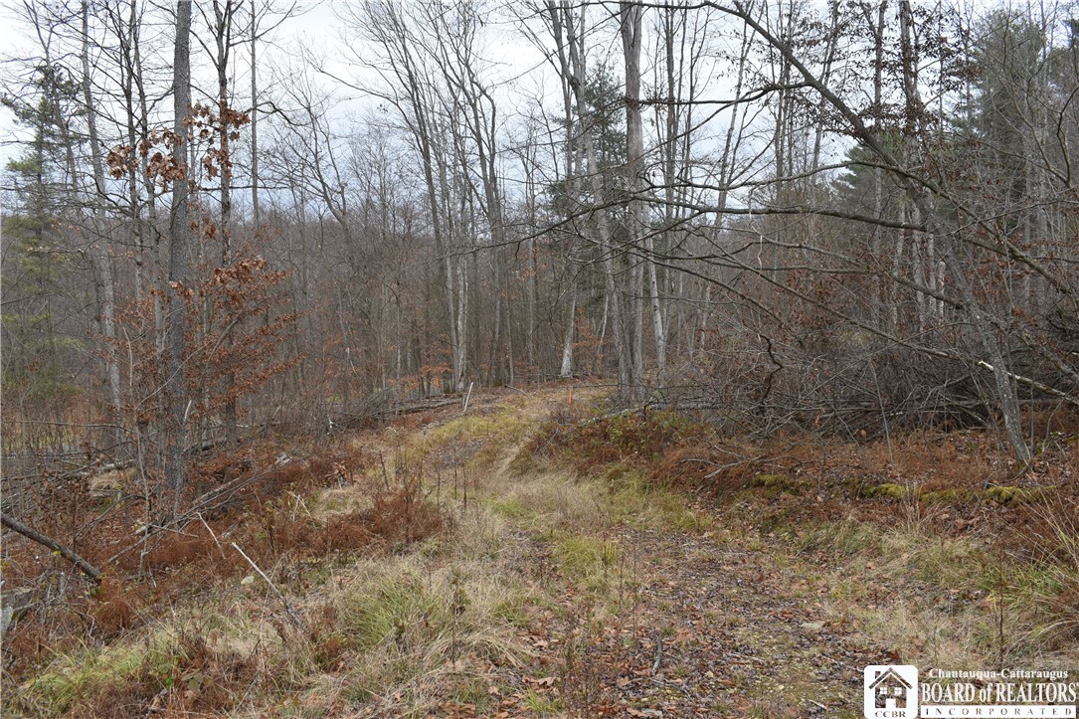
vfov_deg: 40.0
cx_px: 540
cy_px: 360
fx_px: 989
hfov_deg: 57.2
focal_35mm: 33
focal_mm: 22
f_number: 8
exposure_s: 1/250
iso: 400
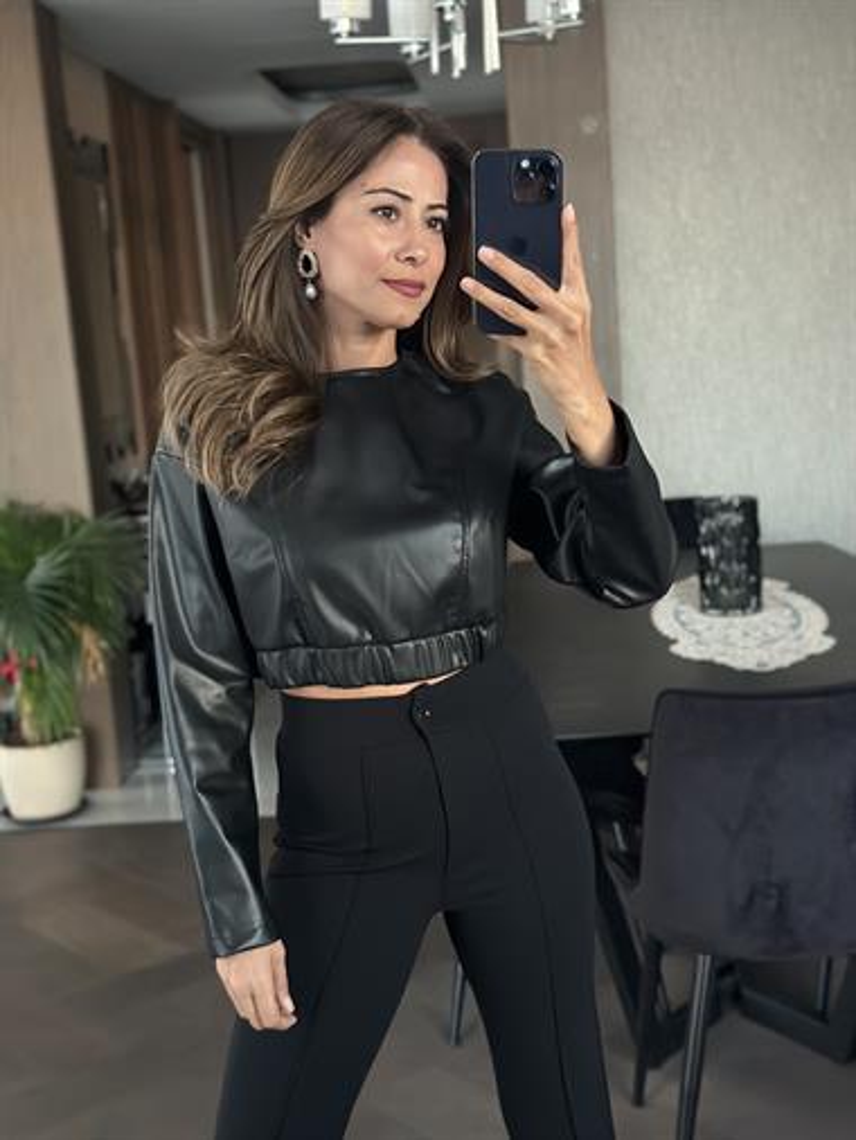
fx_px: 1581
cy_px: 570
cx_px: 428
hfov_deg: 30.3
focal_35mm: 48
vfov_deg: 39.6
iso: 500
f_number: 1.78
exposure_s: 1/40
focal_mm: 6.86
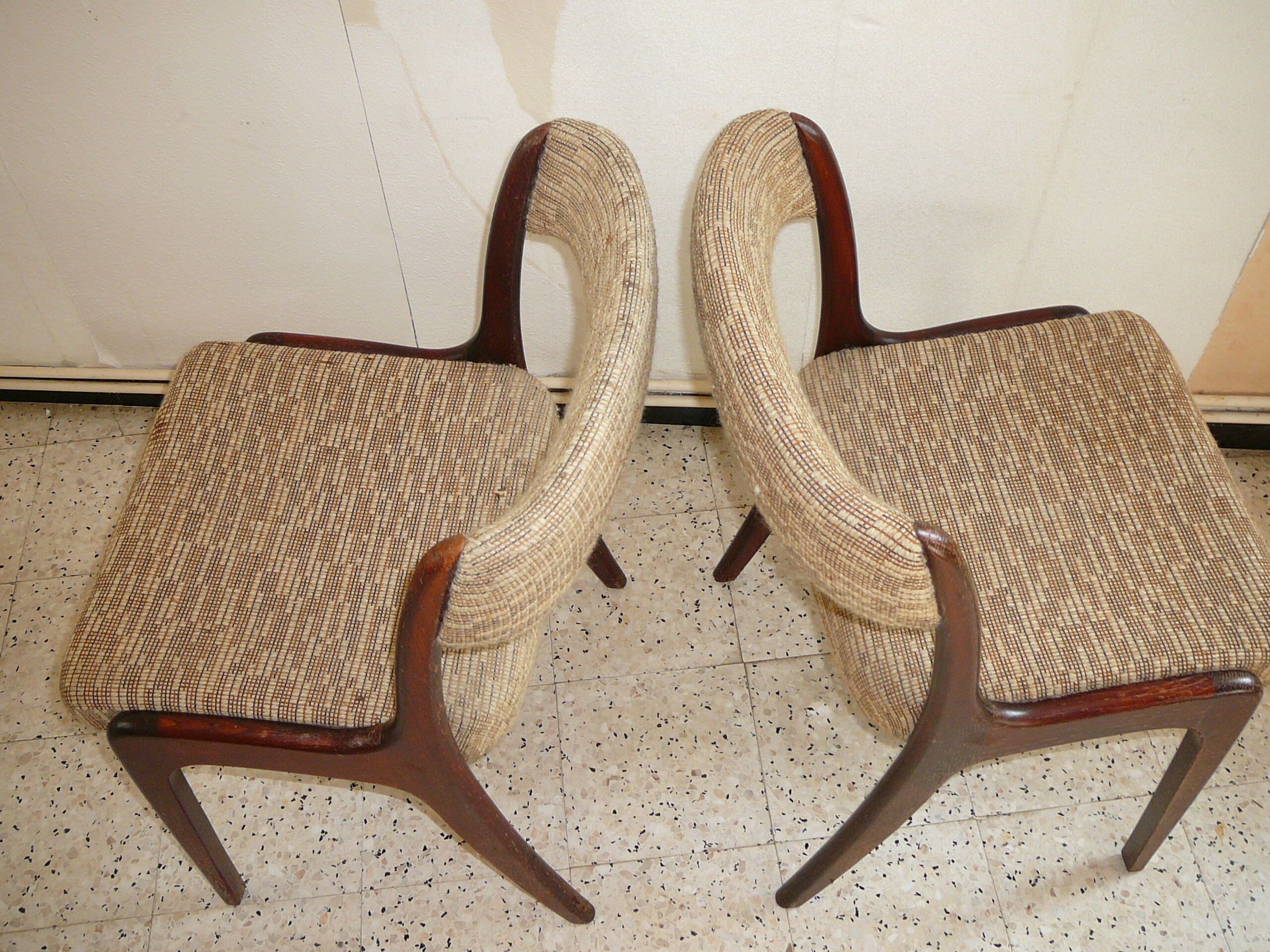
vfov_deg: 40.7
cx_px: 635
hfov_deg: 52.6
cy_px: 476
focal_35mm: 35
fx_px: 1284
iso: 100
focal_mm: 5.2
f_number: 2.8
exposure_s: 1/50
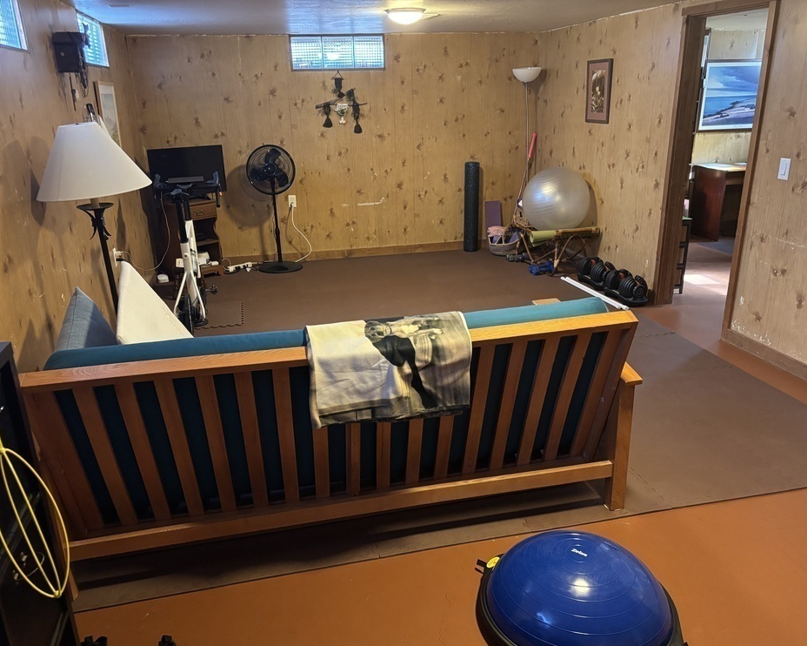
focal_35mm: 28
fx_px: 669
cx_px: 406
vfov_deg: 51.5
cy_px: 333
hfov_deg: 62.2
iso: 640
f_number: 1.6
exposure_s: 1/40
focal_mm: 5.96
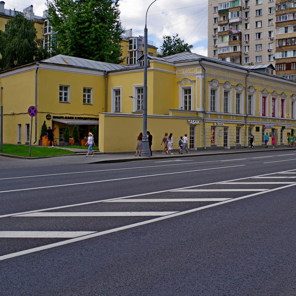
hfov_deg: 40.9
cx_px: 189
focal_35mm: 41
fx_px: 393
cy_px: 148
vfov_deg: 41.3
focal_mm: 21
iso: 200
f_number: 8
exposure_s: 1/250
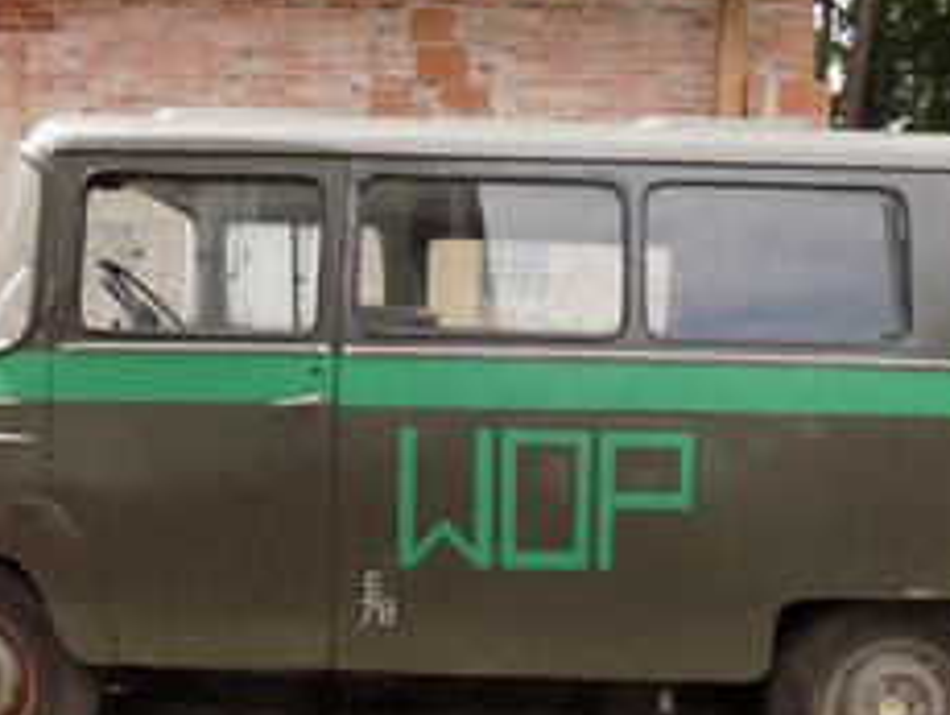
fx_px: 1099
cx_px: 516
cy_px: 397
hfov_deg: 46.7
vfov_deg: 36.0
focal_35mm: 40
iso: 80
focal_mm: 4
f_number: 3.1
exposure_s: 1/250
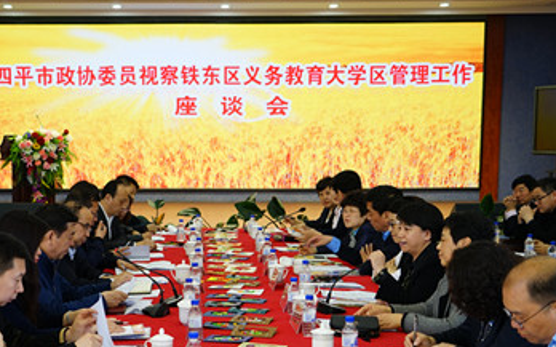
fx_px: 893
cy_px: 249
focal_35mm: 59
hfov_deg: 34.4
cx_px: 203
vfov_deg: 21.8
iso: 500
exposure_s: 1/60
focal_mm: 42
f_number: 4.5
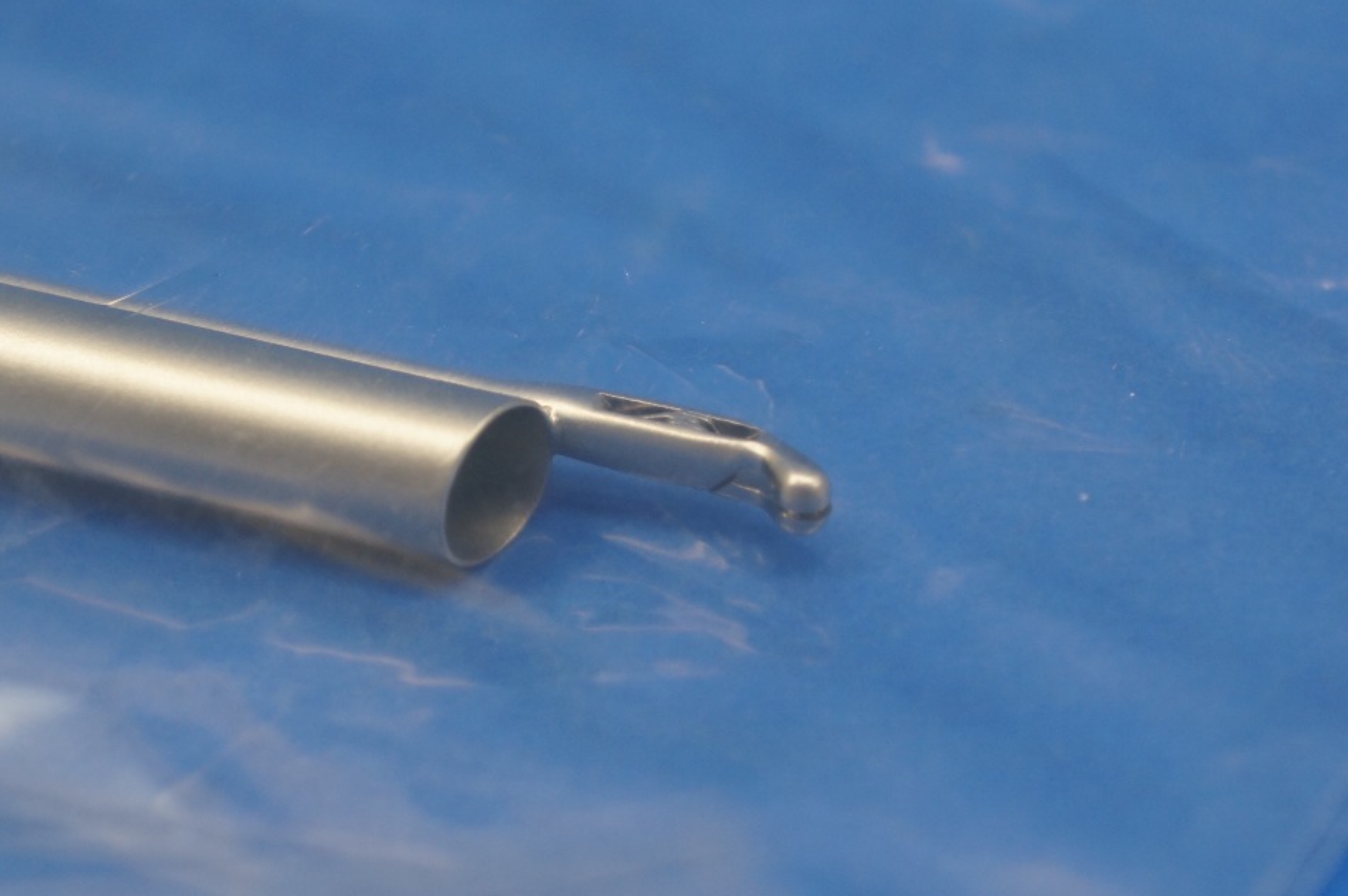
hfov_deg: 14.8
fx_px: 5193
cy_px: 491
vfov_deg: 9.9
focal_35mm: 139
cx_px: 624
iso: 400
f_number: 5.6
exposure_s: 1/80
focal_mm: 55
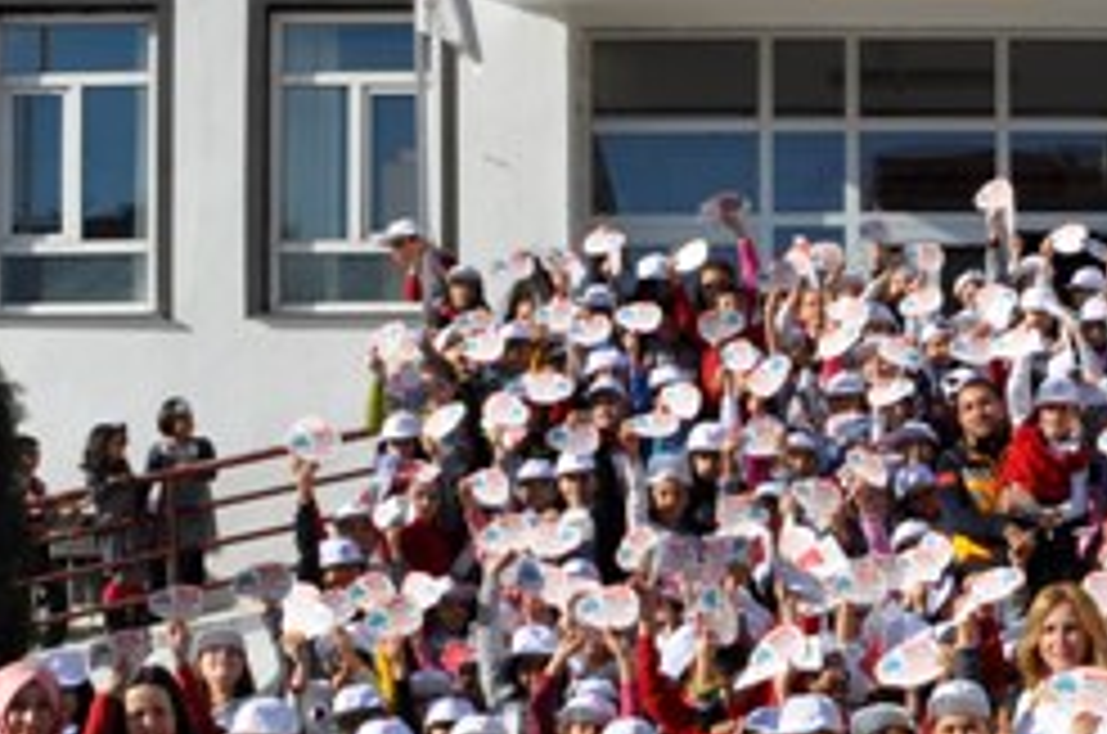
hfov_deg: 25.3
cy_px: 619
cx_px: 990
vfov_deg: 17.2
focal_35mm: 78
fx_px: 2394
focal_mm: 20
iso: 200
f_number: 10
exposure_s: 1/400
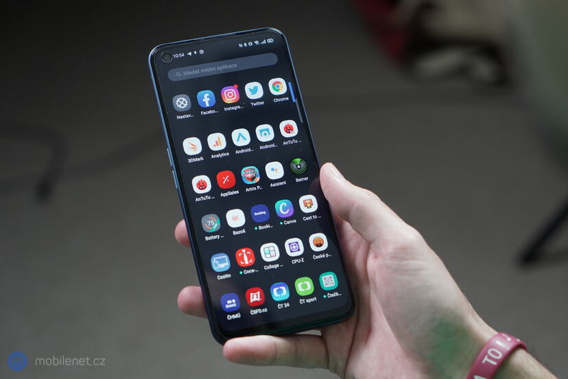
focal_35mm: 67
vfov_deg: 20.3
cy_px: 190
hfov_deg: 30.1
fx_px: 1057
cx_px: 284
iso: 1000
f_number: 4.5
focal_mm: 67
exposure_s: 1/125
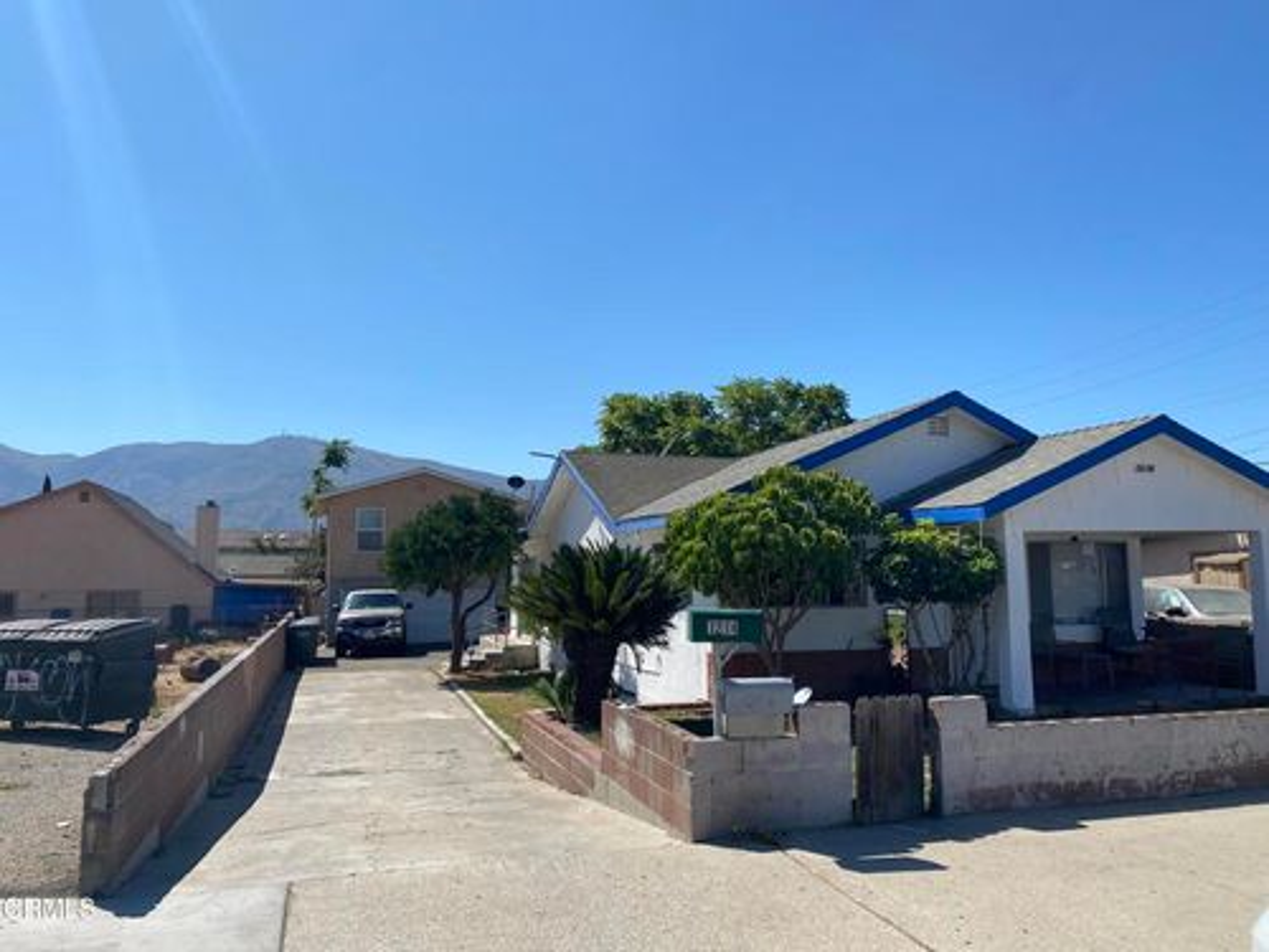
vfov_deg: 53.1
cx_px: 634
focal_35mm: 26
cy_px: 476
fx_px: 953
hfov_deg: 67.3
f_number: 1.8
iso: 32
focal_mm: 4.25
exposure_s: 1/3846
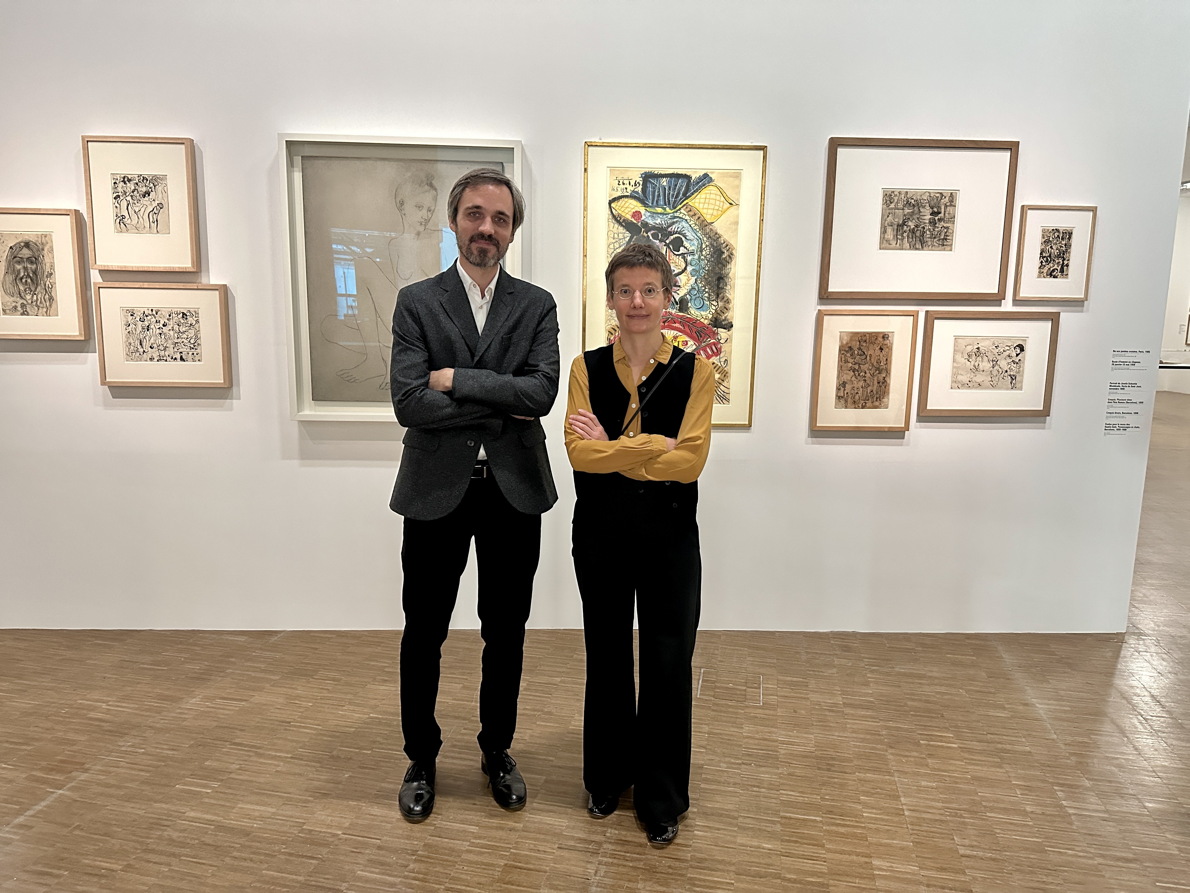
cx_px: 595
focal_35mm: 24
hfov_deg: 71.6
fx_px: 825
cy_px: 446
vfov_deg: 56.8
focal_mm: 6.86
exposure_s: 1/56
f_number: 1.78
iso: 500
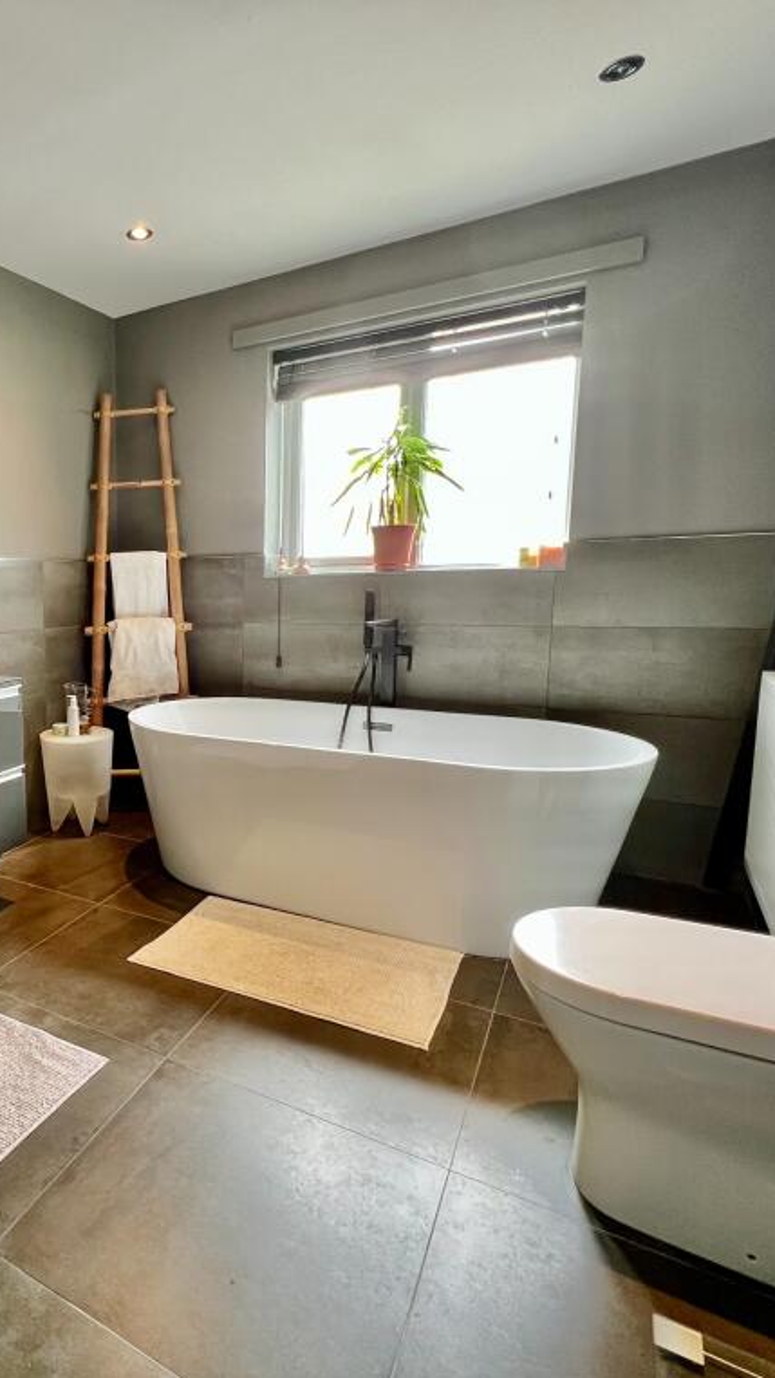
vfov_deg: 89.6
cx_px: 89
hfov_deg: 51.9
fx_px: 694
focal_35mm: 19
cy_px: 692
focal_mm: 1.57
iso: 250
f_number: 1.8
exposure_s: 1/89
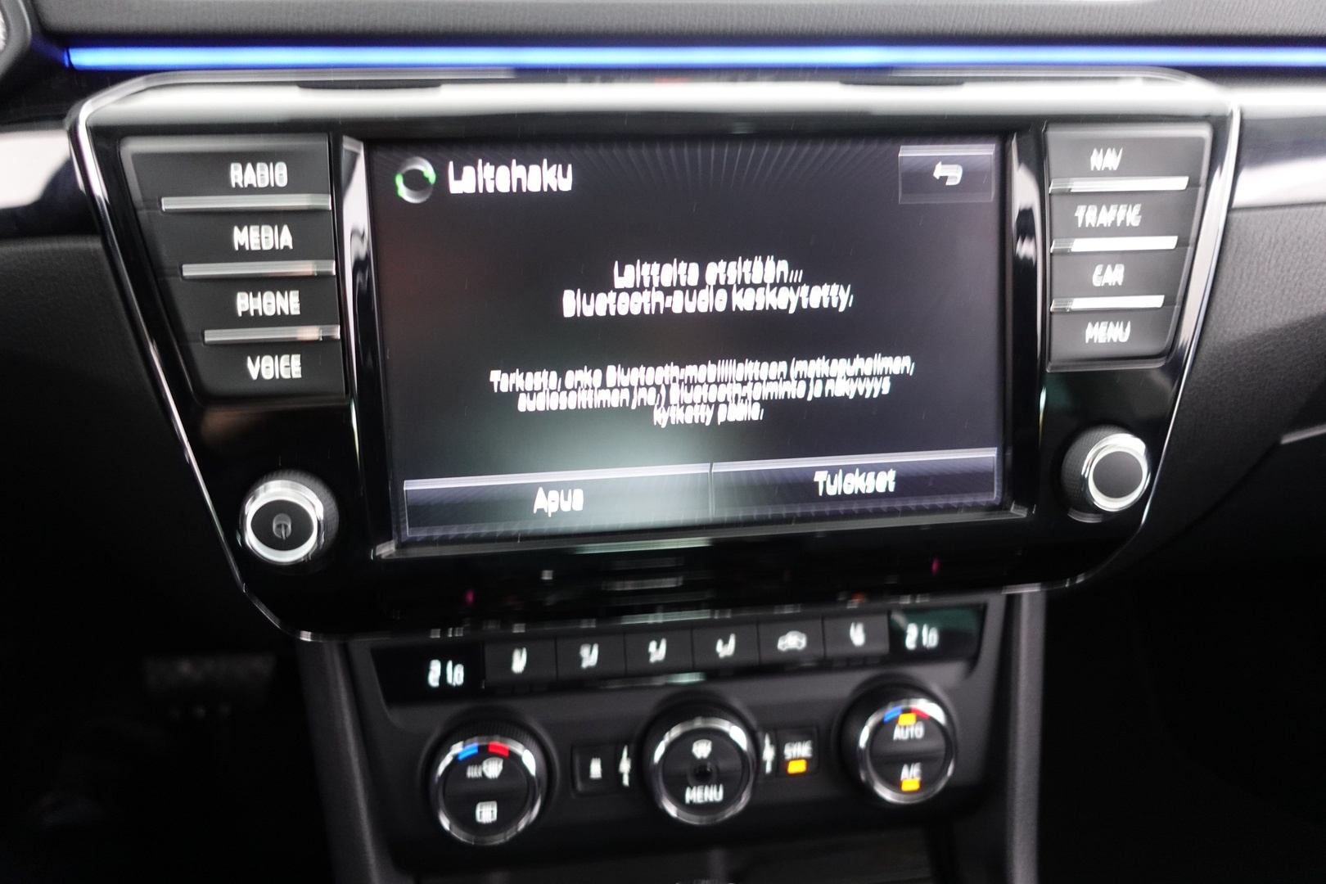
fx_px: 884
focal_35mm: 24
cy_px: 442
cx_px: 663
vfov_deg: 53.1
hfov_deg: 73.7
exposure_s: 1/8
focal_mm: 9.4
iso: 800
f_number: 1.8
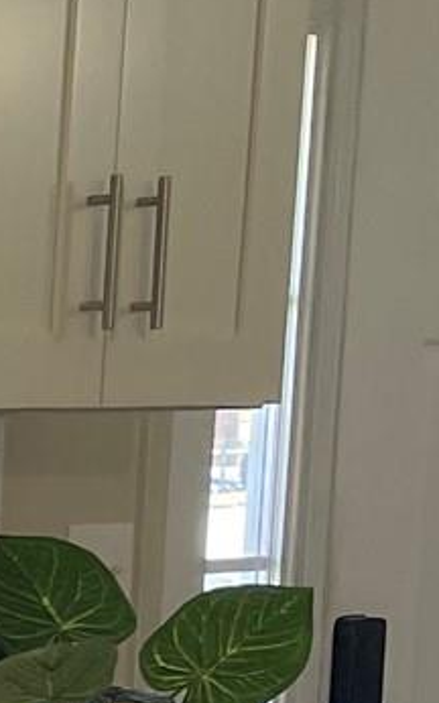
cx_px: -1410
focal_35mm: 157
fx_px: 3008
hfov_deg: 6.5
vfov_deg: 13.0
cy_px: 831
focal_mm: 5.1
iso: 50
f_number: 1.6
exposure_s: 1/120
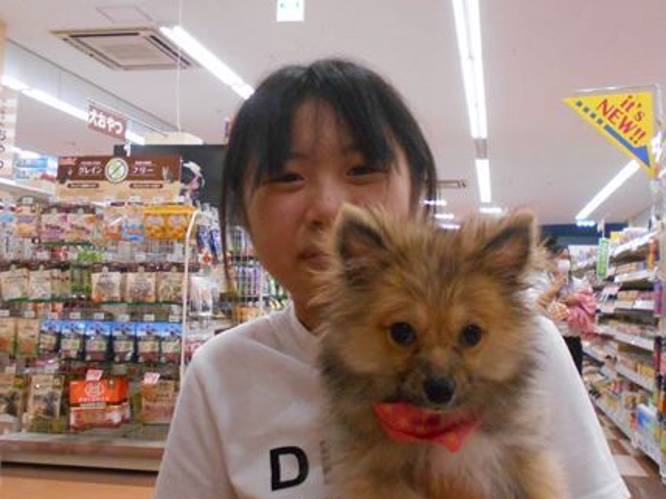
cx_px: 363
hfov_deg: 44.8
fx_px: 807
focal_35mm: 42
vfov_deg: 34.3
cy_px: 249
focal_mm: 5.1
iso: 800
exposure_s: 1/125
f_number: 3.4
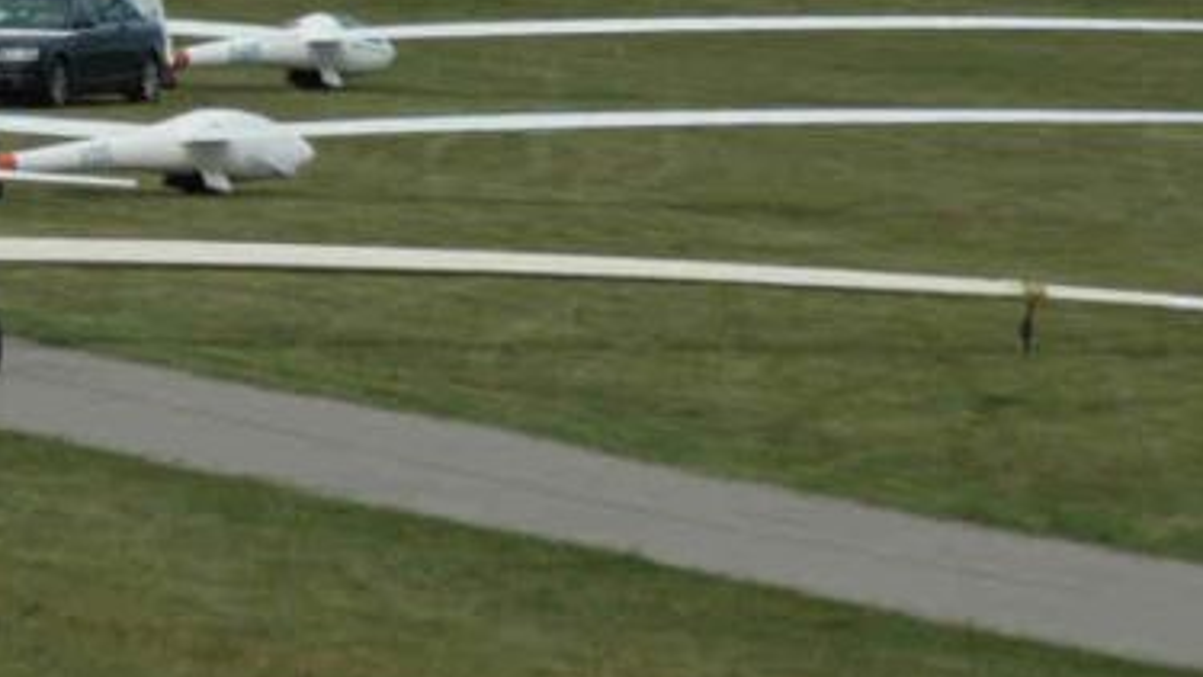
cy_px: 83
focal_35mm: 1006
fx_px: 32092
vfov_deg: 1.2
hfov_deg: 2.1
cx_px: 90
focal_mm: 300
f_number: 8
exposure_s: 1/800
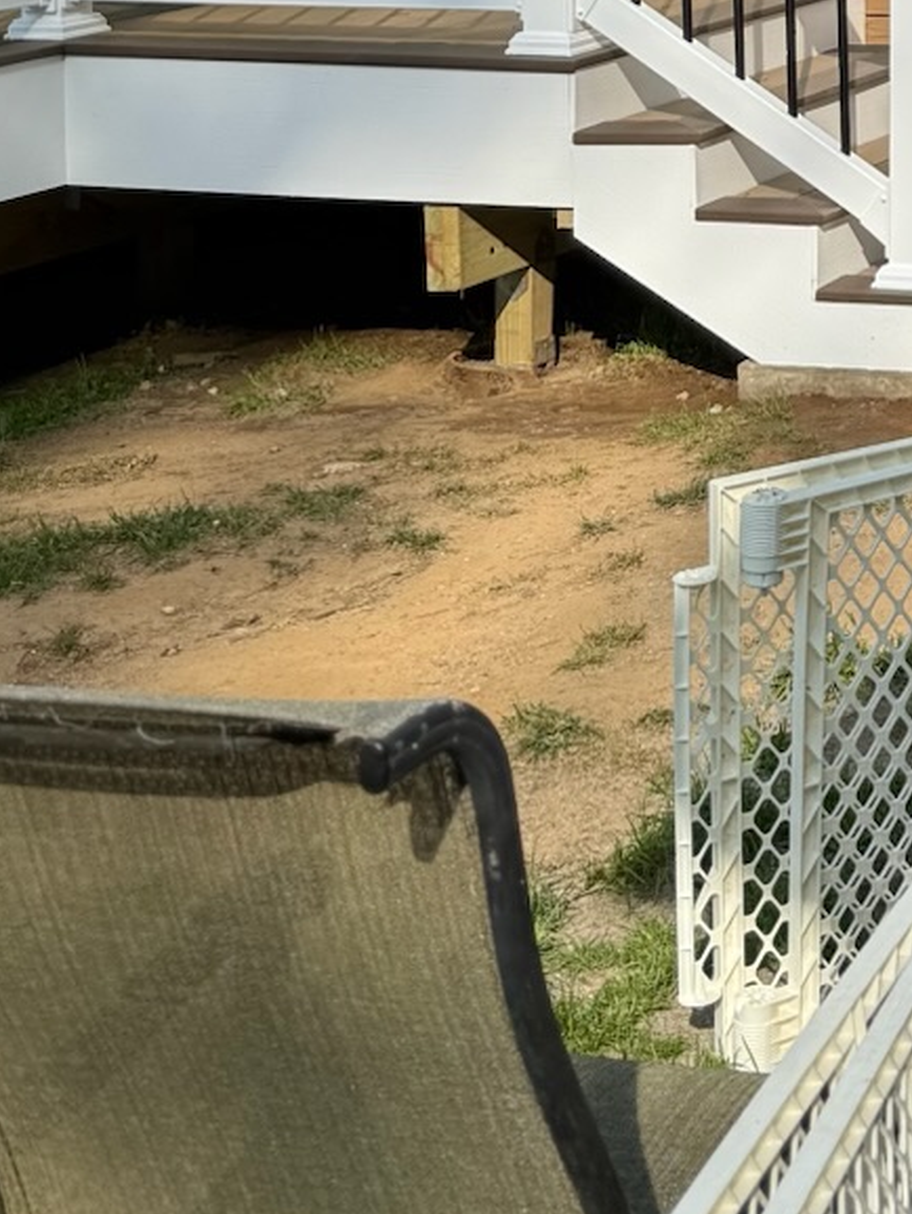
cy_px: -326
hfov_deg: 15.5
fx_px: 2984
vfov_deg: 21.1
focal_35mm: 85
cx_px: 1521
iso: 80
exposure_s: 1/2445
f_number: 1.78
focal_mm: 6.76
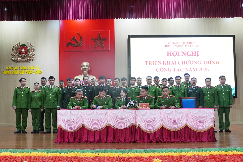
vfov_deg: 34.2
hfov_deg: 49.6
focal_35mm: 39
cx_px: 122
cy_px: 81
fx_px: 263
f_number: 5
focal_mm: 26
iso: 1600
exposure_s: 1/80
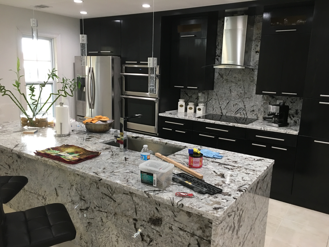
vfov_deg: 48.2
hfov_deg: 61.7
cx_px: 164
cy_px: 124
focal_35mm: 29
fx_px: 276
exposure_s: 1/15
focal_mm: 4.15
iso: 80
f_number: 2.2
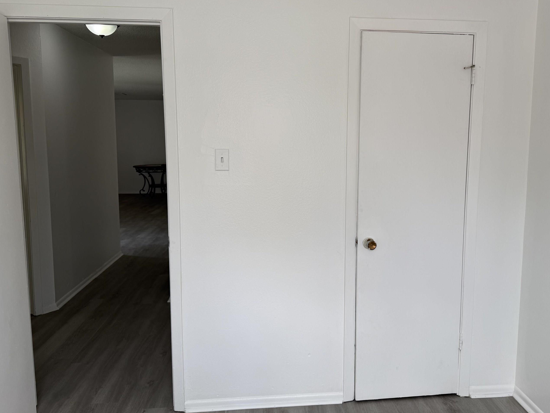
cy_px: 192
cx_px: 308
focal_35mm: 29
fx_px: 461
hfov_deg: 61.5
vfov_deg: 48.2
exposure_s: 1/252
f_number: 1.78
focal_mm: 6.76
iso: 64
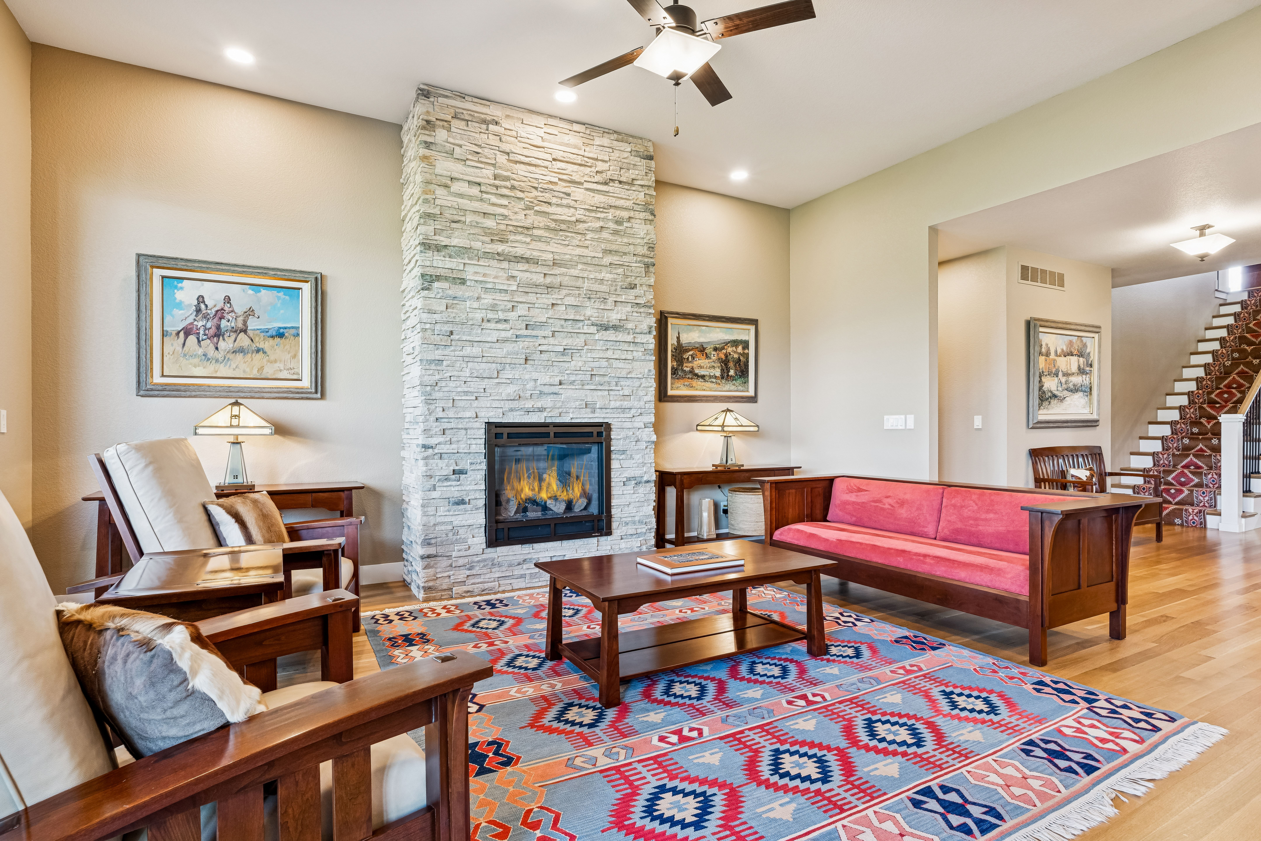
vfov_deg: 65.9
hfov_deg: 88.4
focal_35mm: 18
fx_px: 648
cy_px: 420
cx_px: 630
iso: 500
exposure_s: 1/8
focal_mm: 18.5
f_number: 11
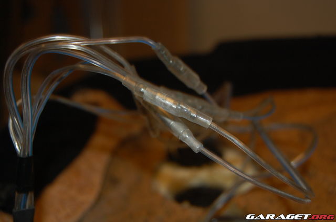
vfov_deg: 28.0
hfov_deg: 41.2
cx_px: 168
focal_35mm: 48
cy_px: 111
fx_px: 447
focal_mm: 32
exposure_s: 1/60
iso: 400
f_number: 4.5
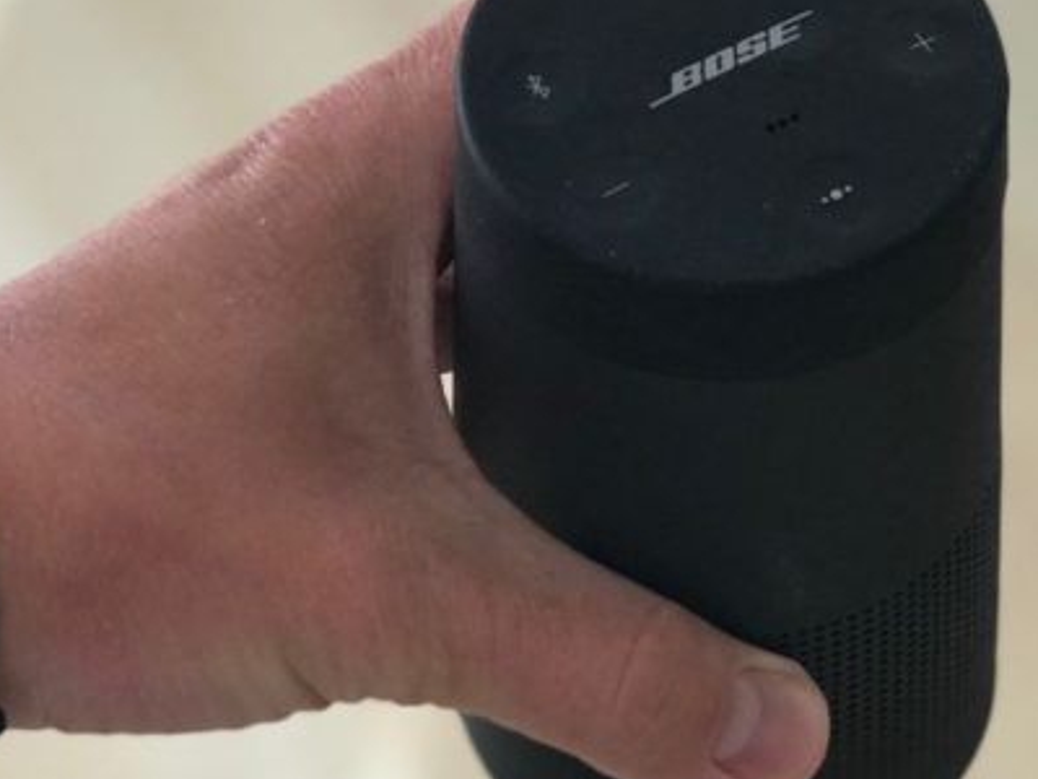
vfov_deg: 10.2
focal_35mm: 146
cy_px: 488
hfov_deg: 13.5
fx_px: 4378
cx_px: 597
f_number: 2.8
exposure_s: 1/50
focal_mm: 6.6
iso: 40
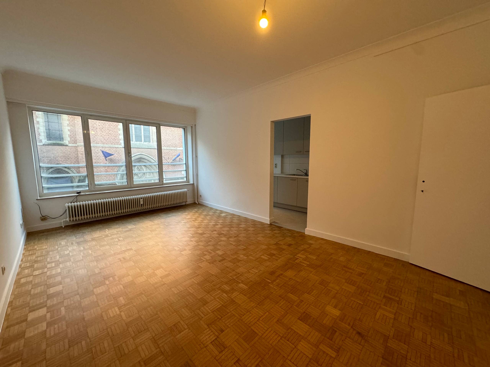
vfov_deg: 85.7
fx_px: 198
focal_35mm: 14
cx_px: 245
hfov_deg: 102.1
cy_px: 184
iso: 320
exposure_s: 1/100
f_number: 2.2
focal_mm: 2.22
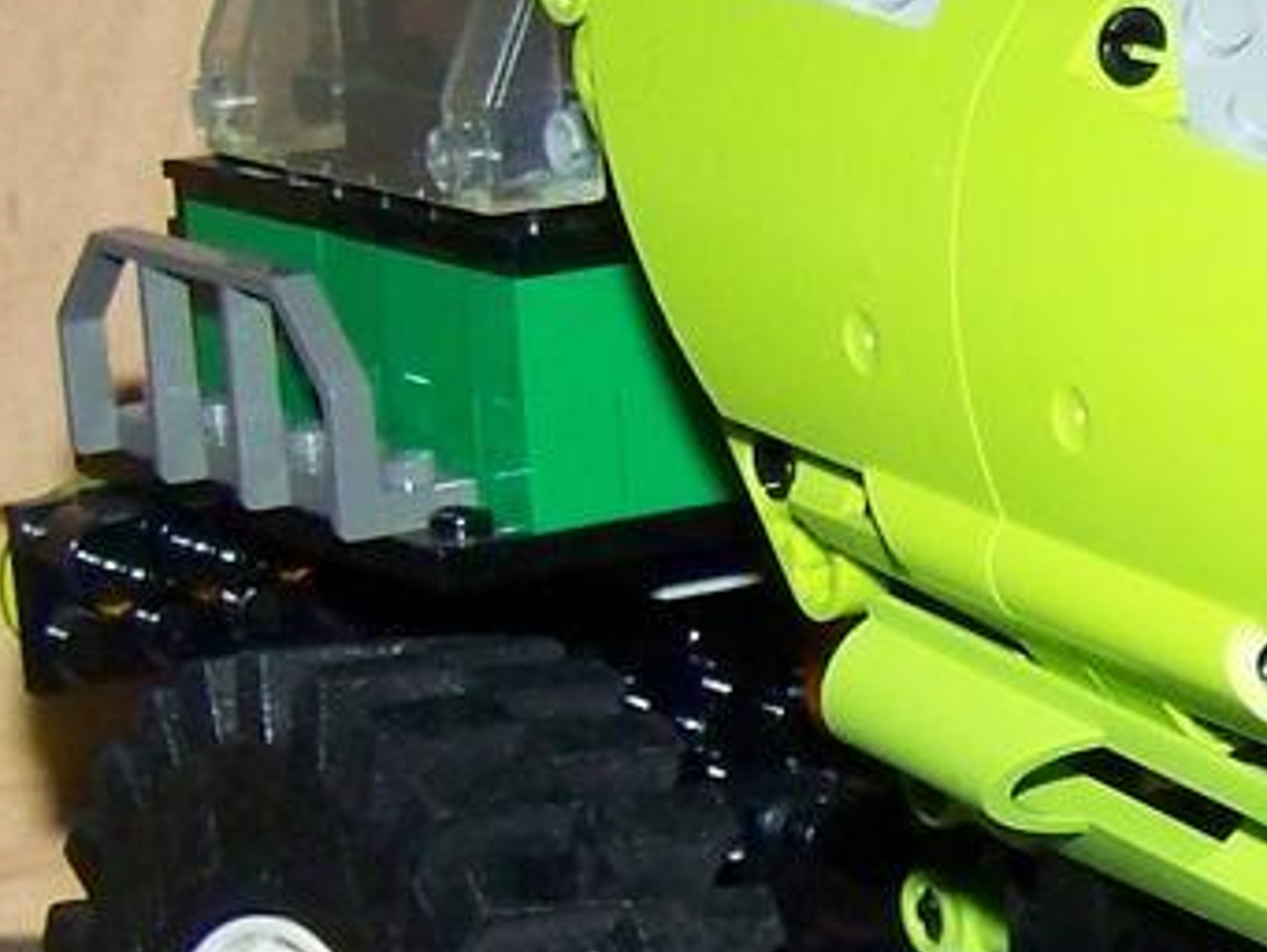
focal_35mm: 171
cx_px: 1802
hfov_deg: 11.2
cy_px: 982
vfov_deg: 8.6
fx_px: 6261
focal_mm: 6.3
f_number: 2.8
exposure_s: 1/30
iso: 200
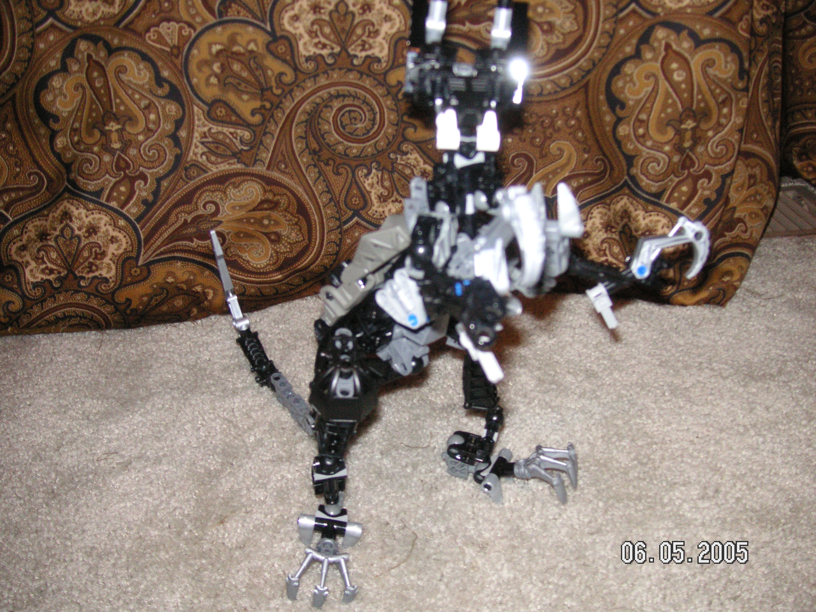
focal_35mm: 37
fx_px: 872
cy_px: 306
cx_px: 408
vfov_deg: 38.7
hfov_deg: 50.1
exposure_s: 1/45
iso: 160
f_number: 2.8
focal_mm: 6.1
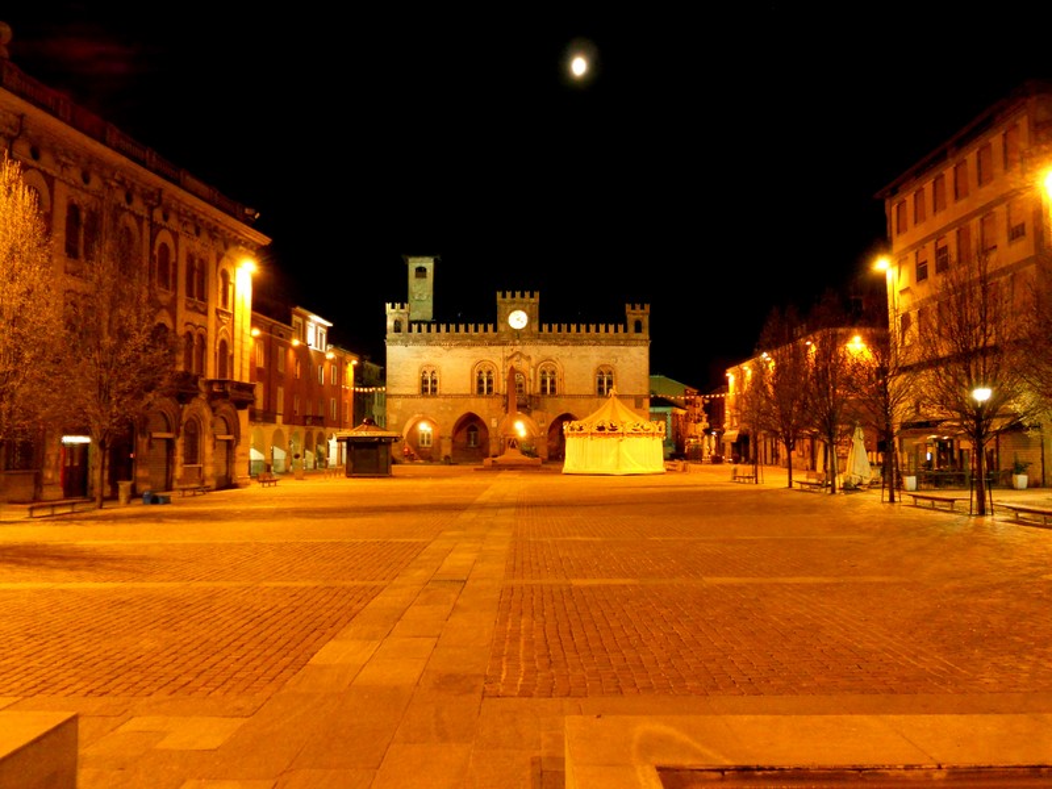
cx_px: 526
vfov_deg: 44.2
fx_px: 972
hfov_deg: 56.8
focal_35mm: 32
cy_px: 394
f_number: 3.5
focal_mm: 5.8
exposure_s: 1/3
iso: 400
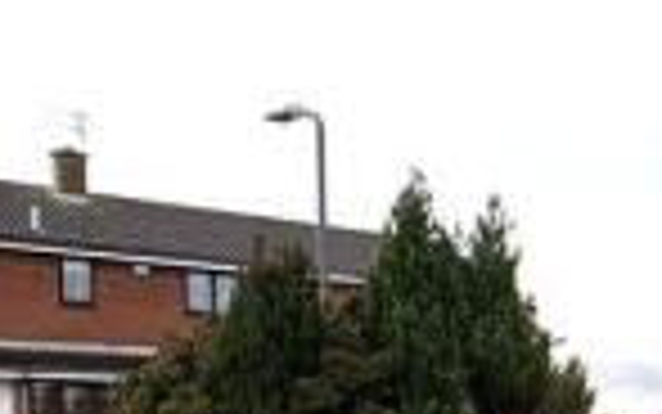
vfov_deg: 20.9
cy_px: 457
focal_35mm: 59
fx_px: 1065
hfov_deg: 28.1
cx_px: 876
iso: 40
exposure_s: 1/641
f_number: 2.2
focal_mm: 2.22
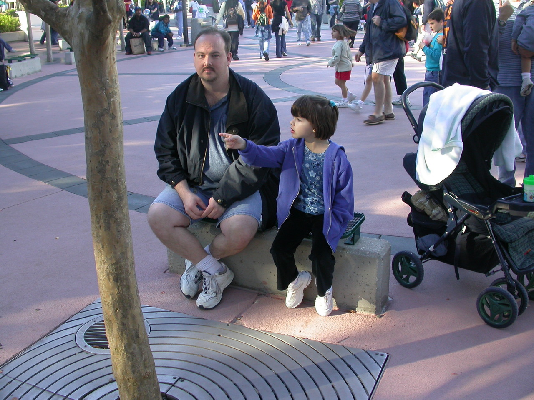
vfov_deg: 37.7
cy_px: 200
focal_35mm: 38
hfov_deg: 49.0
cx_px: 267
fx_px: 586
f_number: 3.7
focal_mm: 7.85
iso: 100
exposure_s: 1/97.6
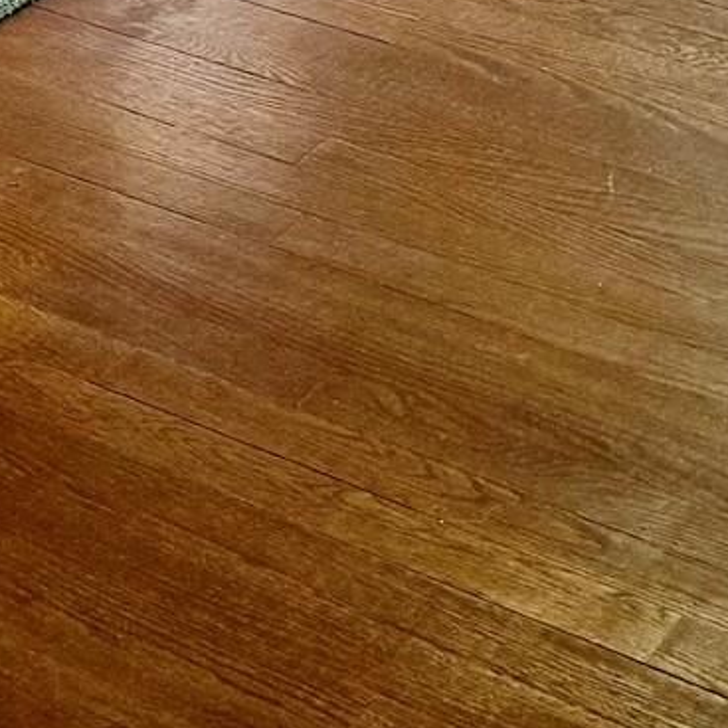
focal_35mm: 118
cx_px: 475
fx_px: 2808
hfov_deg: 14.8
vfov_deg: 12.9
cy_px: -726
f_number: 1.78
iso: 320
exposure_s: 1/60
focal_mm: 6.76
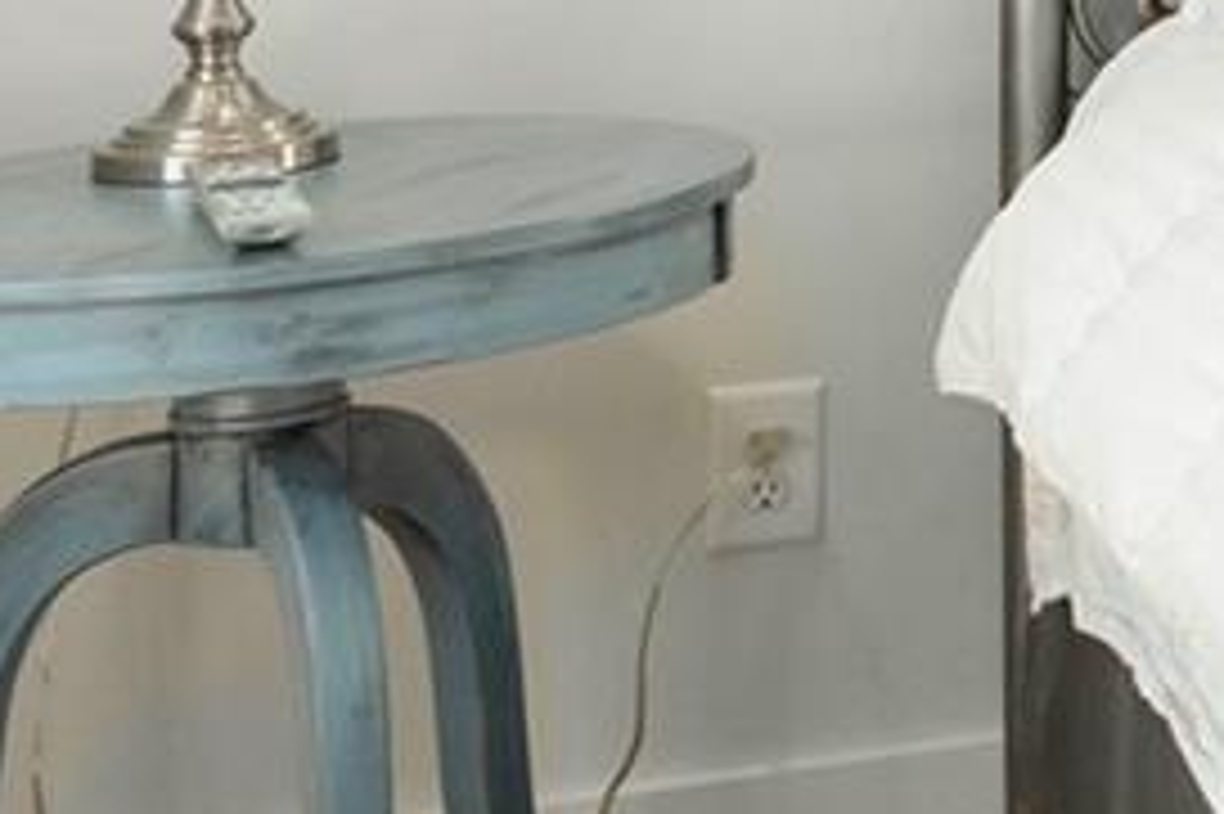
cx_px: 2722
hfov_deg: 13.0
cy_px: -385
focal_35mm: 128
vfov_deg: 10.4
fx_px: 4349
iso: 200
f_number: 6.3
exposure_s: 1/30
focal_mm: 17
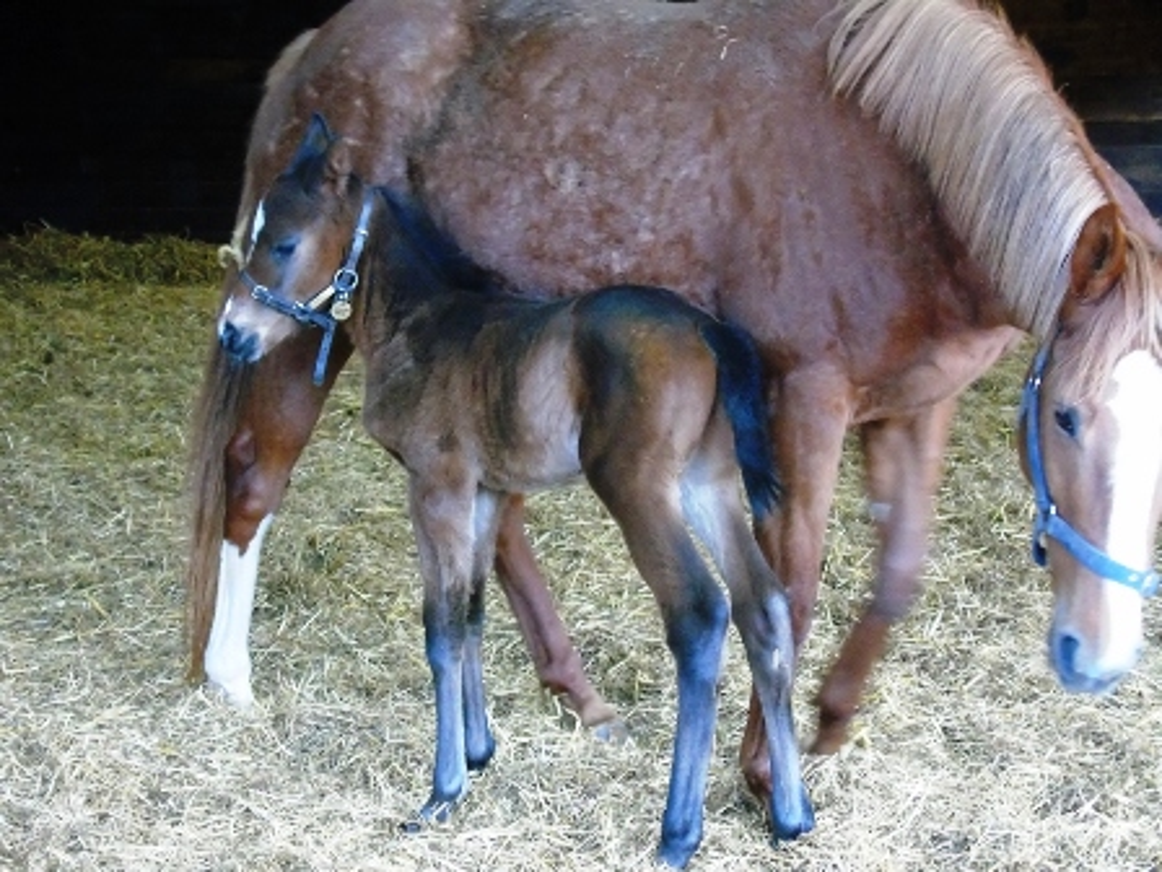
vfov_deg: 20.7
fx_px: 2383
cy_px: 436
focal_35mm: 71
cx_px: 581
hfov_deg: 27.4
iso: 800
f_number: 4.7
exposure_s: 1/60
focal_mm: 13
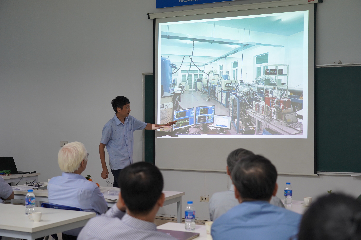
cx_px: 180
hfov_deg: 38.2
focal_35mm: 52
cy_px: 120
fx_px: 521
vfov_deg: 25.9
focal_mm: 52
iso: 1600
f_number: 4
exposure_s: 1/160
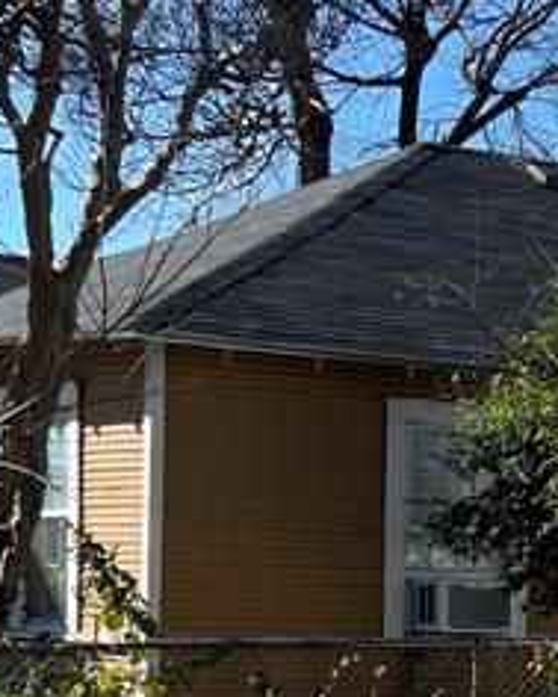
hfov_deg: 11.2
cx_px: 1420
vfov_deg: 17.2
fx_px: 2269
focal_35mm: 110
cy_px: 614
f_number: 1.6
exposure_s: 1/2212
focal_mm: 4.2
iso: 32
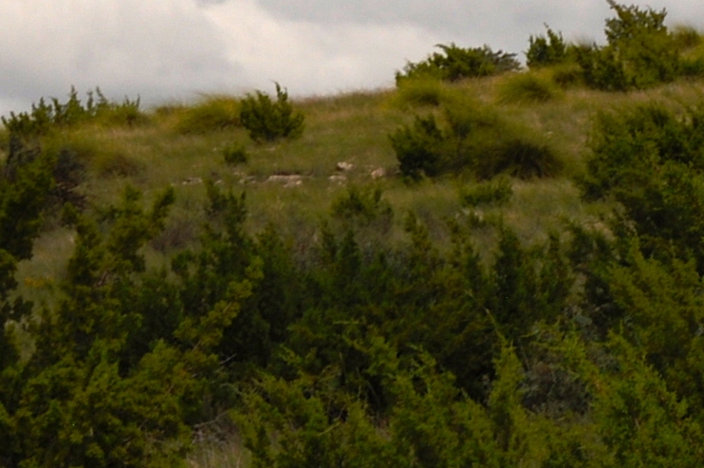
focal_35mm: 312
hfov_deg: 6.6
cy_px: -197
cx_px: 676
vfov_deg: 4.4
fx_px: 6095
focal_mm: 48
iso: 200
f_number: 16
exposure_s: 1/200
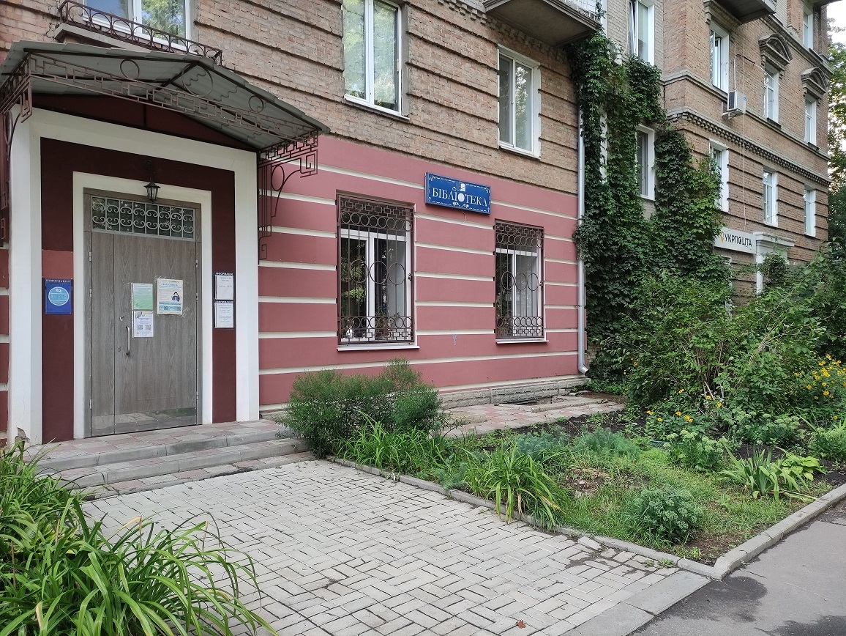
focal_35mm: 25
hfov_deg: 69.4
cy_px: 318
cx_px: 423
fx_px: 611
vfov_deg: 54.9
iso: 50
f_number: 1.89
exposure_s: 1/100
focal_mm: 5.43
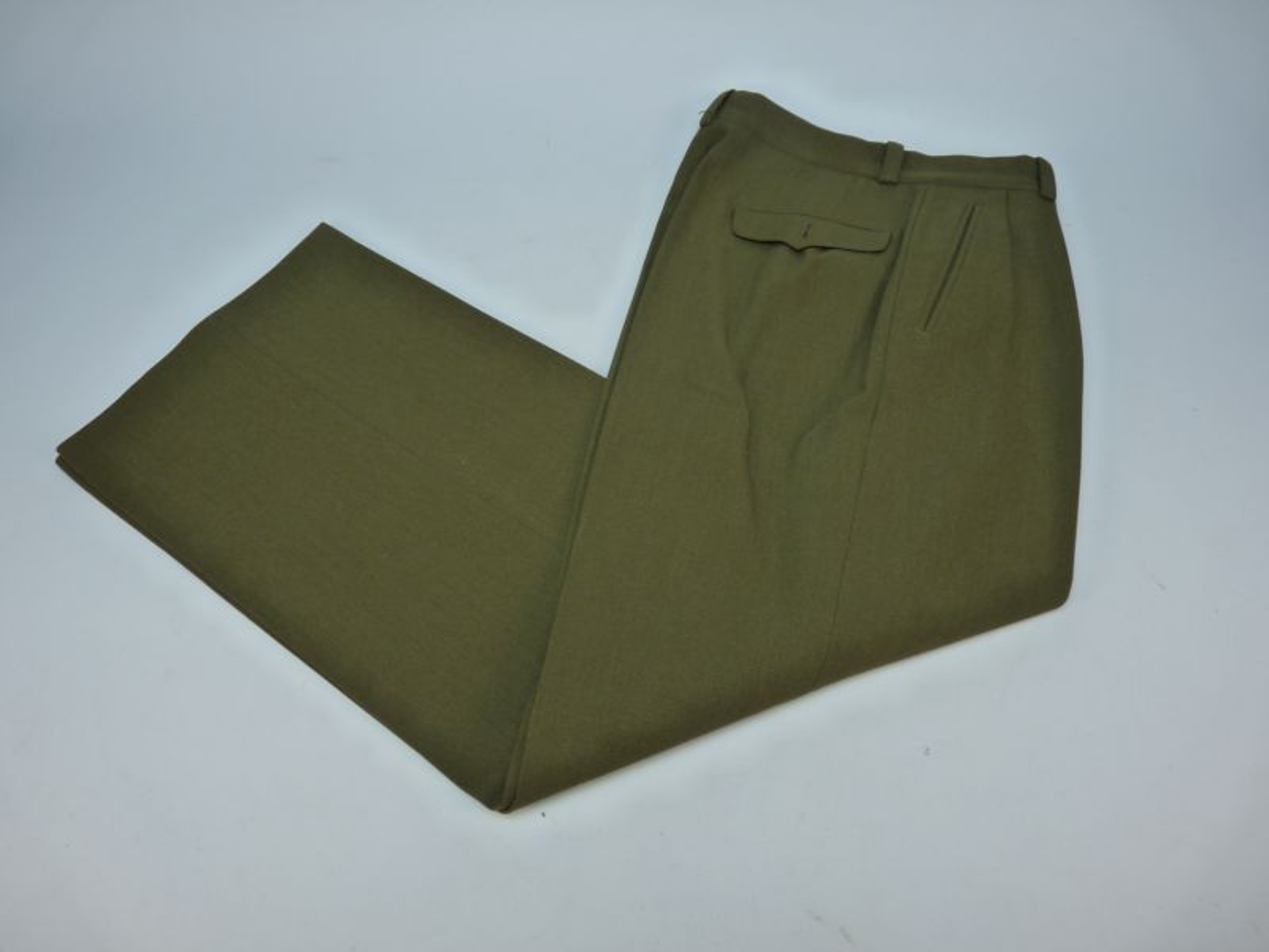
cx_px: 634
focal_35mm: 27
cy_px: 476
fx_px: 990
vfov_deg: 51.4
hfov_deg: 65.3
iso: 160
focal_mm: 4.8
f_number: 2.8
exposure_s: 1/100
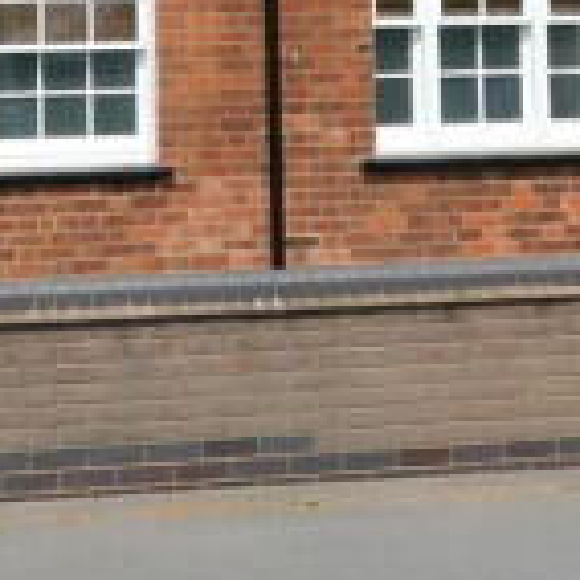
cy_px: -239
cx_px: 71
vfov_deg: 12.8
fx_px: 2483
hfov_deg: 13.2
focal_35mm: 131
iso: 125
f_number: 3.5
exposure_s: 1/1250
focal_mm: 6.3
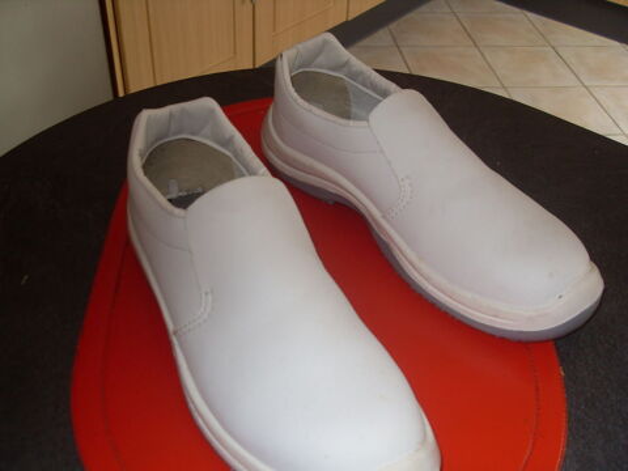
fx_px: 635
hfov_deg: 52.6
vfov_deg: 40.7
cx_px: 314
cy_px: 236
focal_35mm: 35
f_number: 2.8
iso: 100
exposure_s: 1/45
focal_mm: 6.3
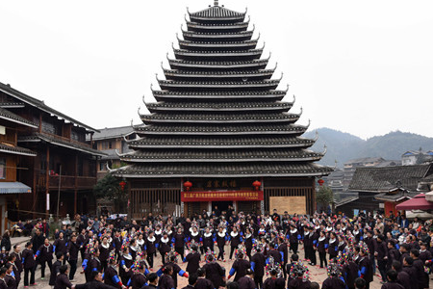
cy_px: 164
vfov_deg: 53.0
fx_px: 289
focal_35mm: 24
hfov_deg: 73.7
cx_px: 216
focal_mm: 18
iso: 400
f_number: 4
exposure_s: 1/1250
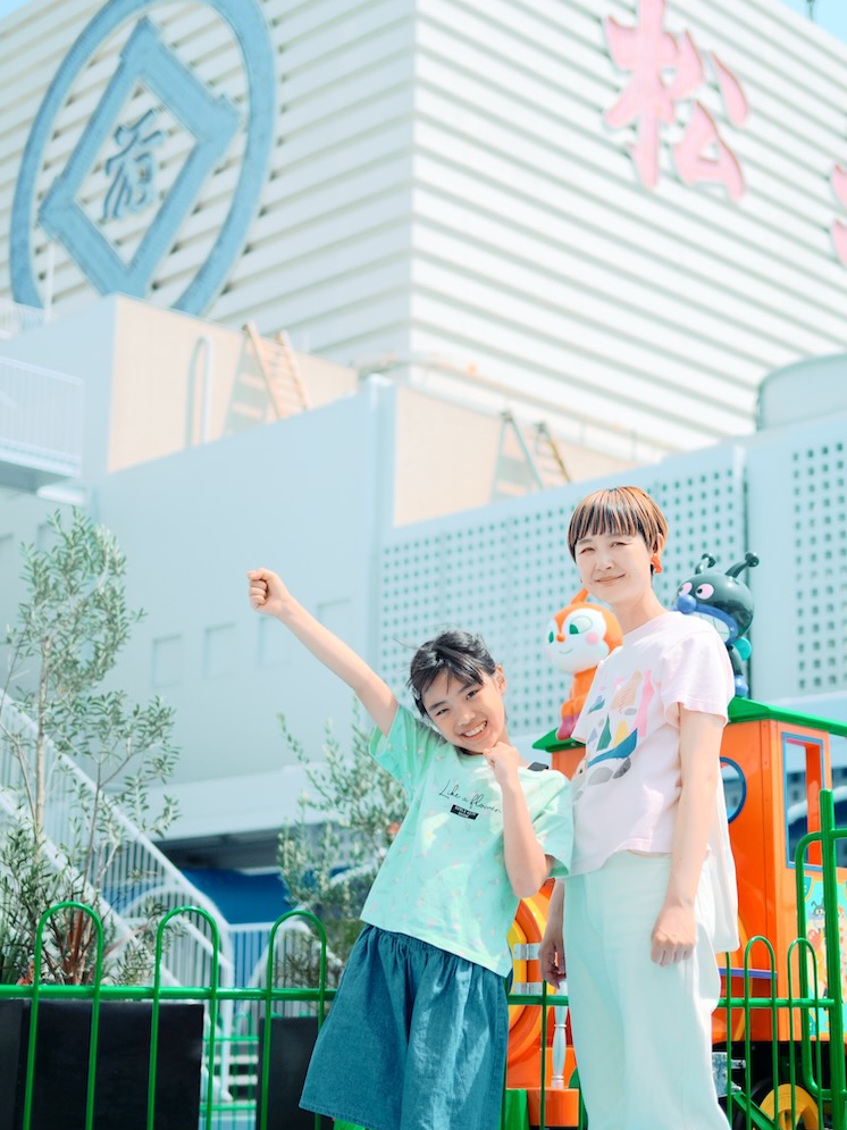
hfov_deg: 25.0
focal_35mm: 58
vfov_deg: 33.2
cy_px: 564
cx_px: 606
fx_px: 1893
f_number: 2
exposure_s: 1/4000
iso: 100
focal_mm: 40
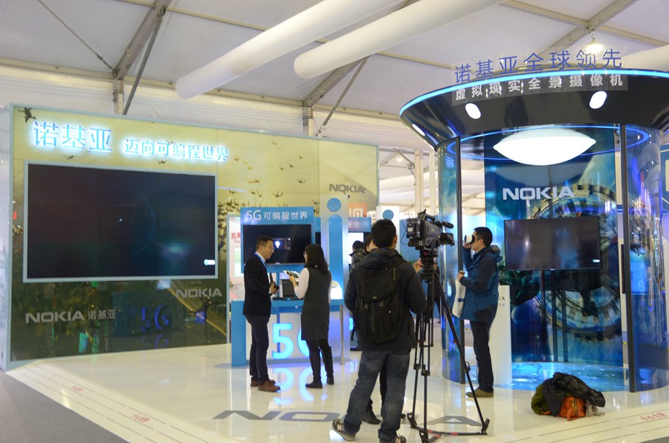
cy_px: 222
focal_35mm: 39
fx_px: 723
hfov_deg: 49.6
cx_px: 334
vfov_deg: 34.1
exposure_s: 1/13
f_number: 3.8
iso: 125
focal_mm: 26
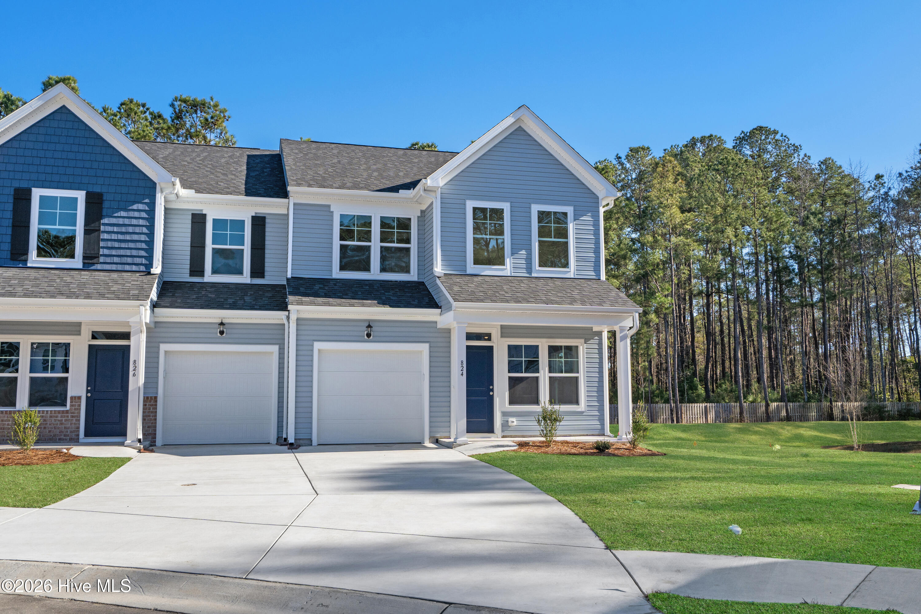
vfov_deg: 43.6
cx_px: 460
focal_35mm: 30
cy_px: 307
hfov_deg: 61.9
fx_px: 767
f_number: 8
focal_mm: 30
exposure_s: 1/1000
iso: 500
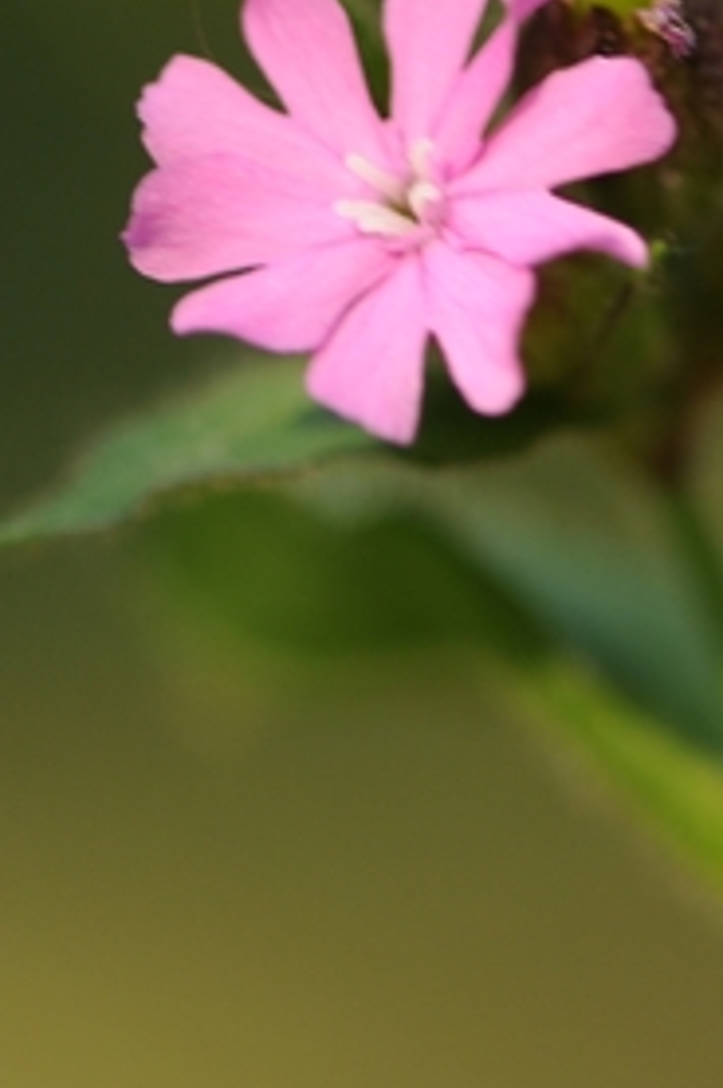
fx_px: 10300
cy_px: 515
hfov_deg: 4.0
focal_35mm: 341
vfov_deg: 6.0
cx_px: 809
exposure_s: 1/100
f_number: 3.2
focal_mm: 105
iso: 200
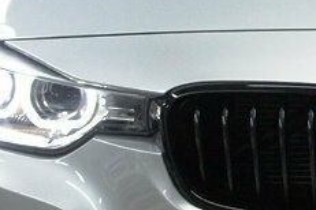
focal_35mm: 133
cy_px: 96
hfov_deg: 14.8
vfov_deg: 10.3
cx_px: 394
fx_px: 1167
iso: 1250
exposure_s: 1/250
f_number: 4
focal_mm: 20
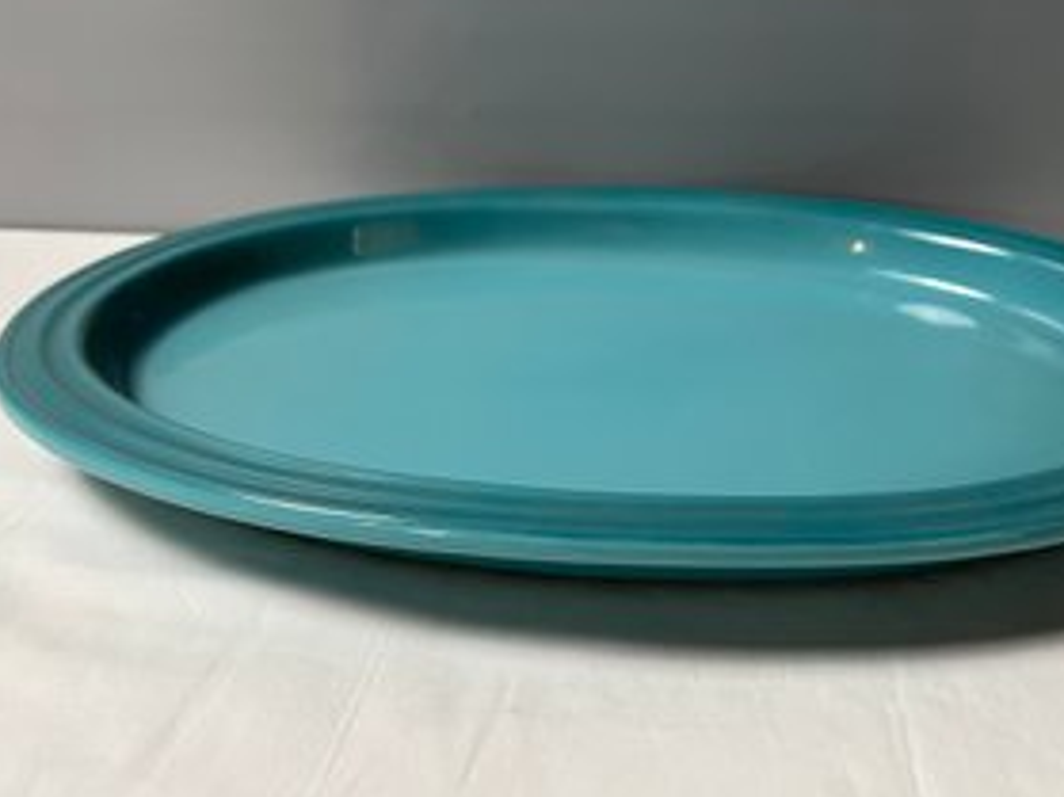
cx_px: 646
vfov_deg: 44.1
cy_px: 379
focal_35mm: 32
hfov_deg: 56.3
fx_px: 983
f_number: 1.5
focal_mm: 5.7
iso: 80
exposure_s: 1/60
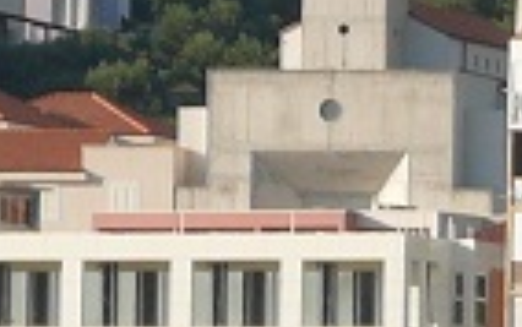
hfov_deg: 1.4
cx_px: -259
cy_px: -270
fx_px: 21926
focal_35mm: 1540
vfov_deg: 0.9
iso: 100
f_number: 5.6
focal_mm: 40
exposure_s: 1/320
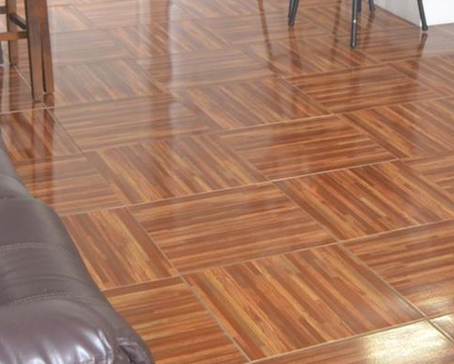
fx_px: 1116
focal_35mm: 83
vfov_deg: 18.1
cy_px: 18
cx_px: 360
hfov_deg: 22.7
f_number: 3.5
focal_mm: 18
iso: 720
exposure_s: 1/60
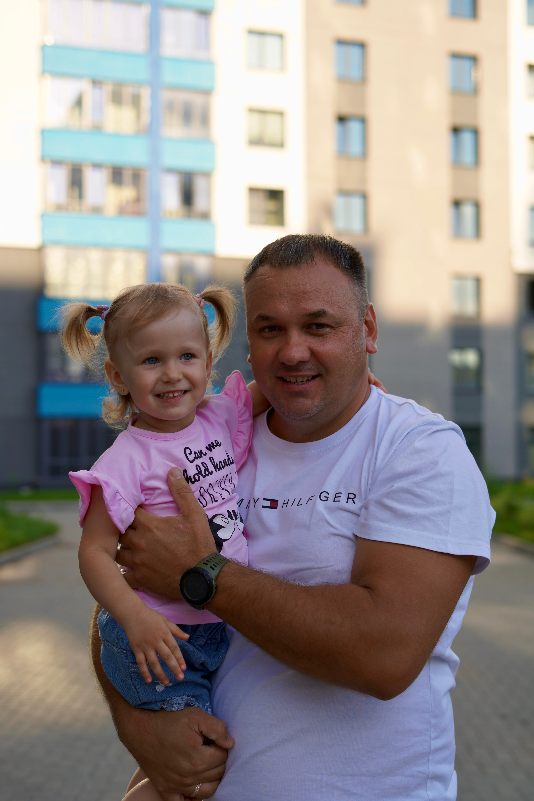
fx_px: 1112
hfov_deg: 27.0
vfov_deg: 39.6
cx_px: 267
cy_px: 400
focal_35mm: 50
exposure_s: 1/500
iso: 100
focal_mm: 50
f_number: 3.2
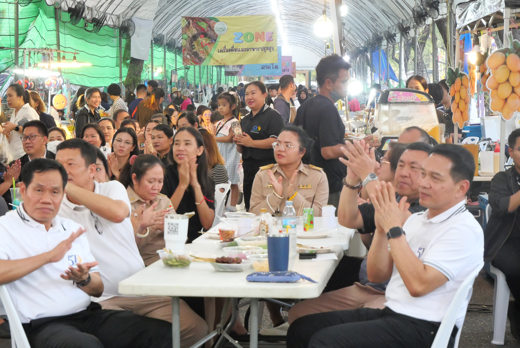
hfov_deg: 21.4
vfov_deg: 14.4
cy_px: 174
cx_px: 260
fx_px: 1373
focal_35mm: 95
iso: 3200
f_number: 5.6
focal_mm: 46
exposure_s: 1/125
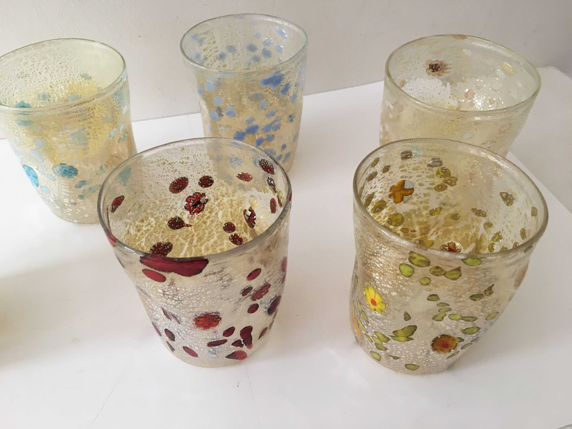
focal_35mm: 29
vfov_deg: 48.2
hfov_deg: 61.7
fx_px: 479
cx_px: 286
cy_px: 214
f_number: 2.2
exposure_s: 1/33
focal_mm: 4.15
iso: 40
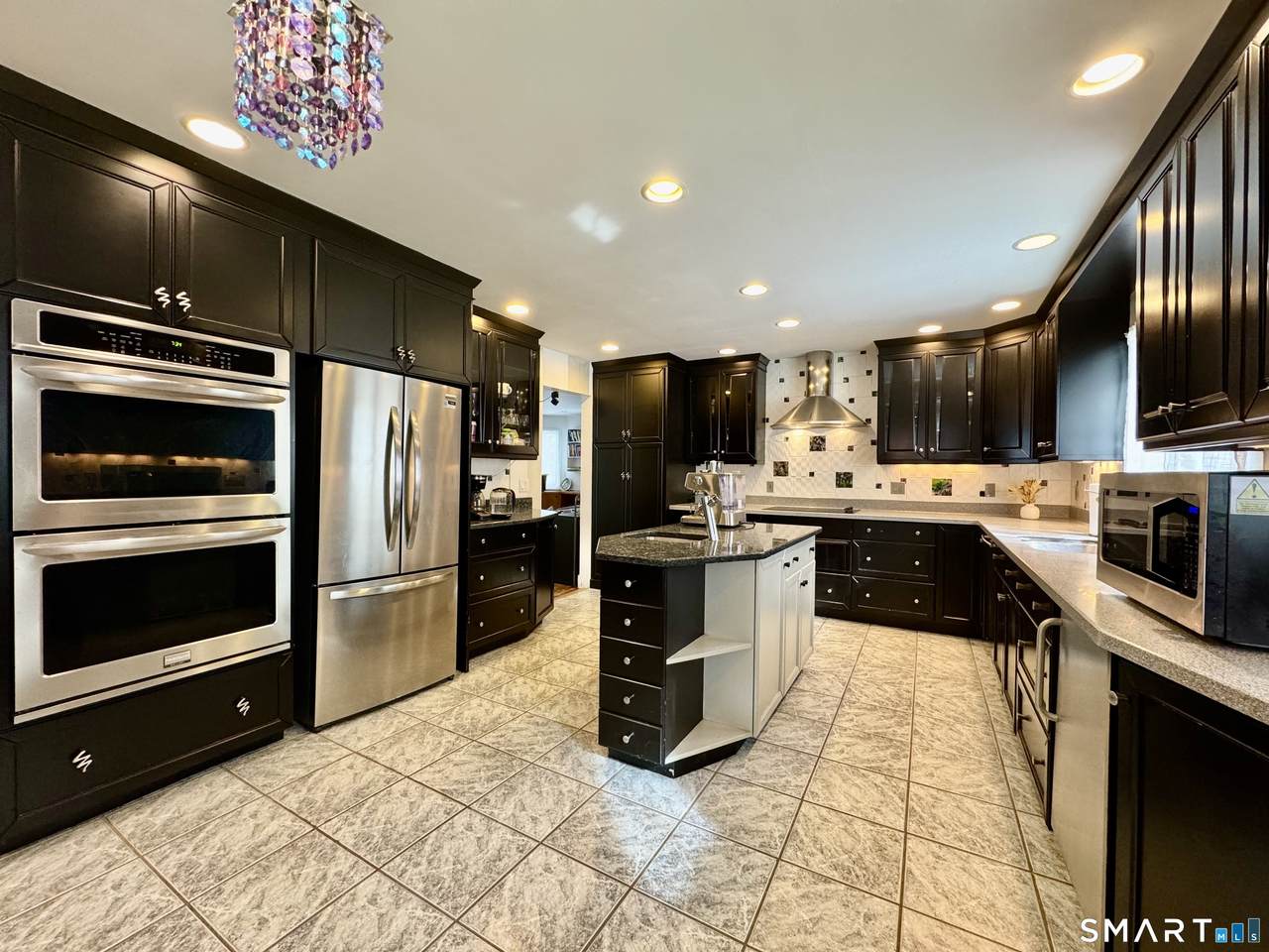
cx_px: 634
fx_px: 513
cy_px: 476
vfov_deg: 85.7
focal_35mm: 14
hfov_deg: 102.1
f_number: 2.2
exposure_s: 1/60
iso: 250
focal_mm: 2.22
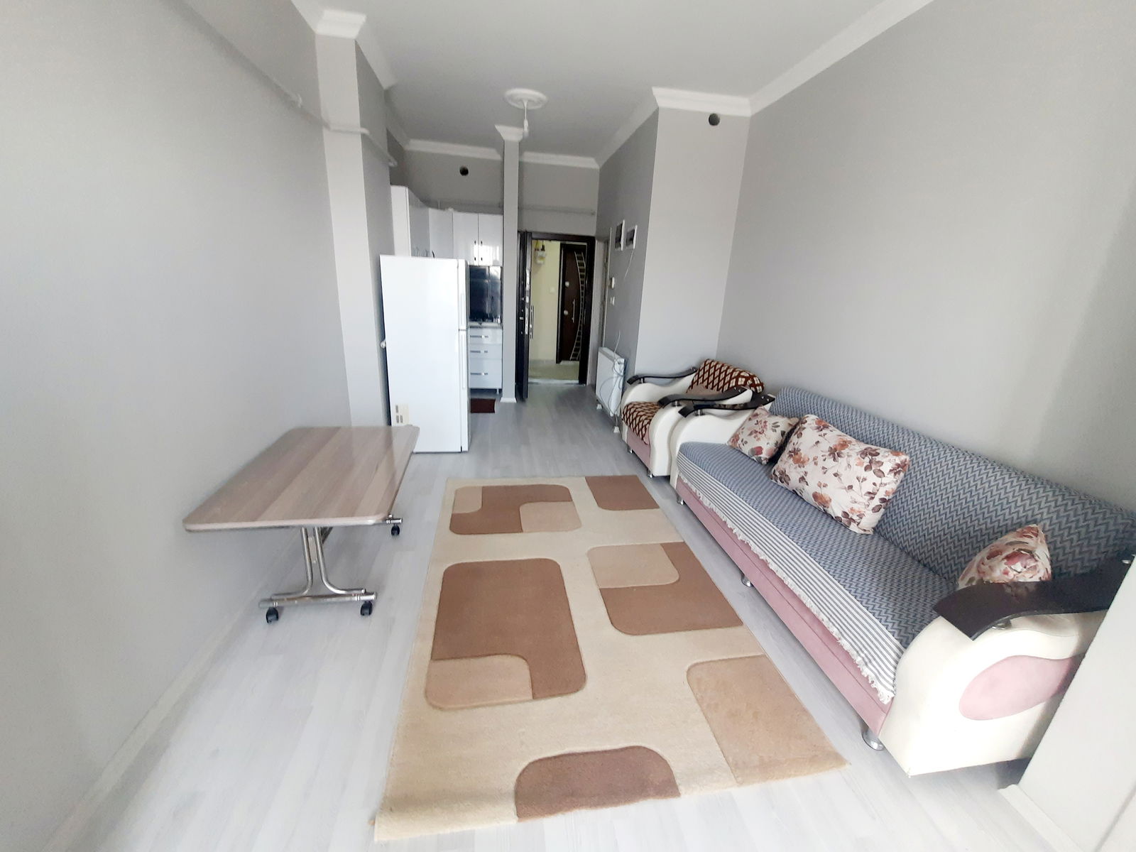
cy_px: 426
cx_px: 568
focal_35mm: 13
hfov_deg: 106.2
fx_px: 427
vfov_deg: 89.9
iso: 125
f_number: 2.2
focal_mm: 1.74
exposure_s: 1/40
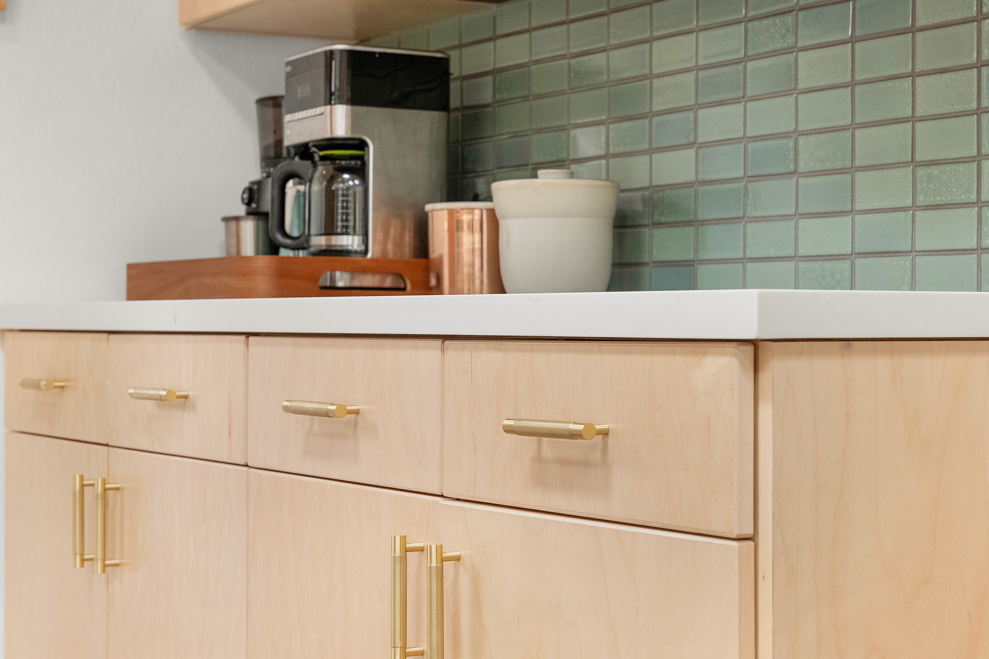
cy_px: 330
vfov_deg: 19.5
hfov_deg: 28.8
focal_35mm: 70
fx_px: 1923
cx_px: 494
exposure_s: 1/15
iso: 6400
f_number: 8
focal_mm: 70
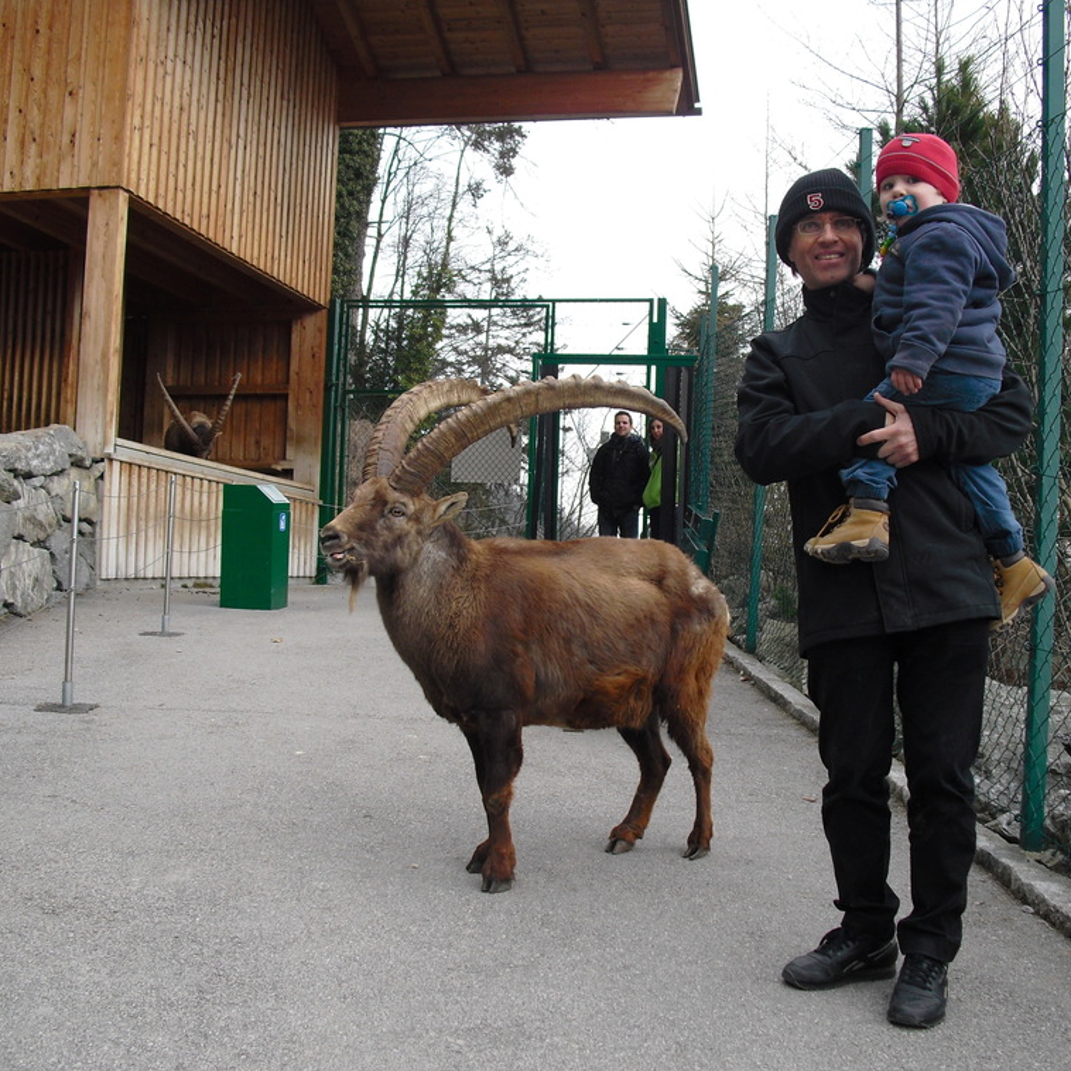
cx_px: 562
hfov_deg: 39.2
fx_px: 1505
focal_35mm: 43
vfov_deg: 39.2
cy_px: 540
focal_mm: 6.3
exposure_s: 1/160
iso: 100
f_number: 3.1
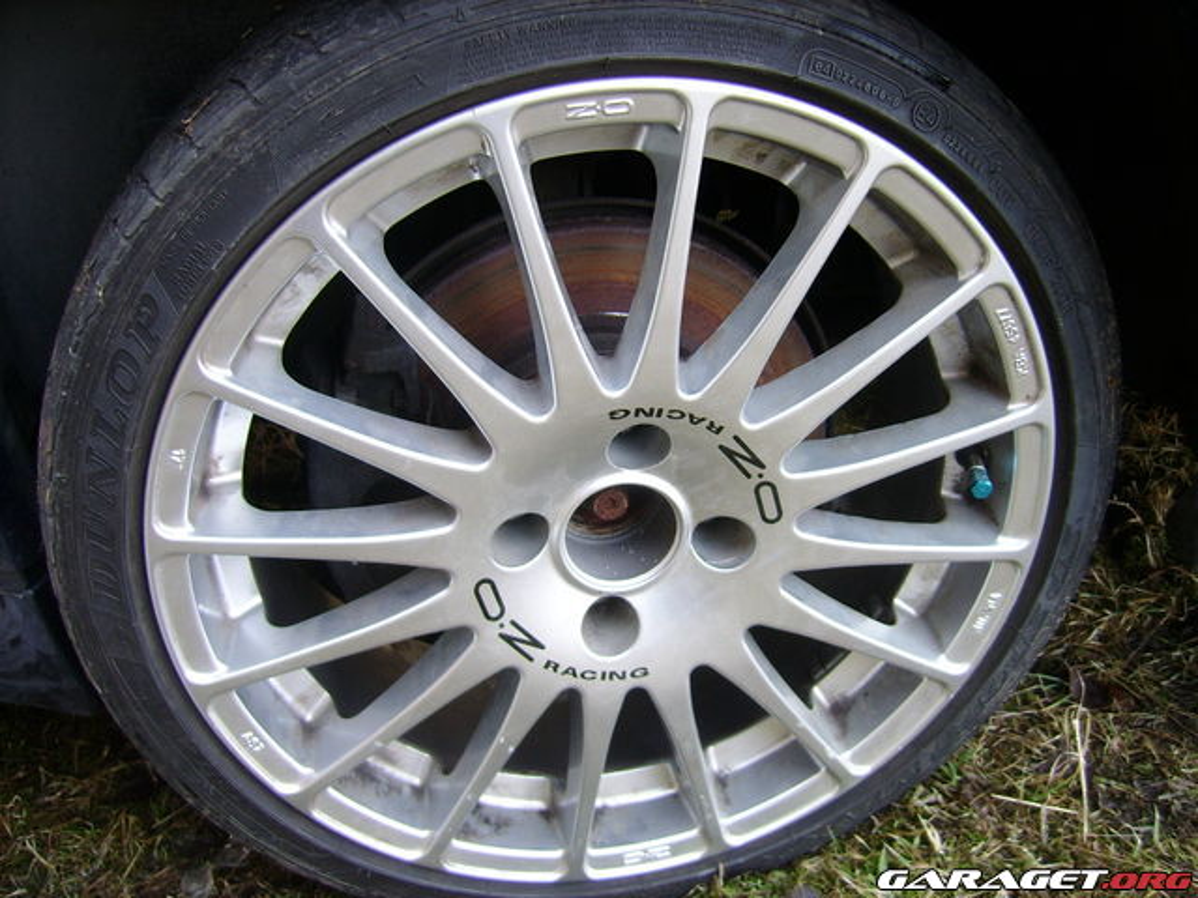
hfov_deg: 52.6
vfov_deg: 40.7
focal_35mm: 35
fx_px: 1211
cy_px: 449
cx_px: 599
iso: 100
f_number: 2.8
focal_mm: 5.95
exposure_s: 1/78
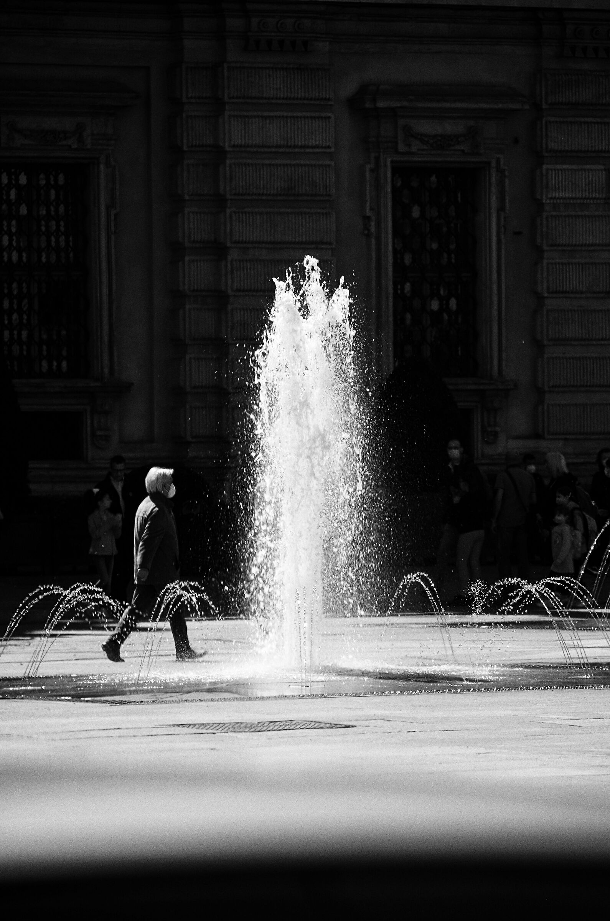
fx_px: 6892
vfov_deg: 7.6
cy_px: 460
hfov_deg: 5.1
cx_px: 305
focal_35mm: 270
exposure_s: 1/500
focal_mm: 180
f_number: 6.7
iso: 100
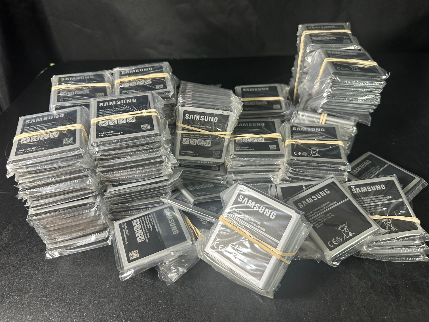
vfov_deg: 56.8
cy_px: 161
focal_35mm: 24
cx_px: 214
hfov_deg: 71.6
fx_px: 297
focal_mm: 6.86
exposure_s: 1/120
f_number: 1.78
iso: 160
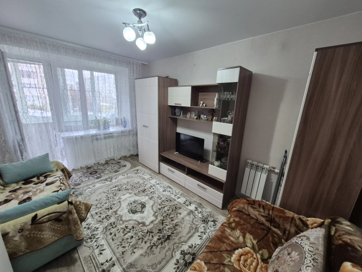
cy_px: 136
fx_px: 136
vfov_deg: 89.9
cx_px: 181
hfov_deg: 106.2
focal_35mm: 13
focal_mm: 1.74
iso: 160
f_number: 2.2
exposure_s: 1/50
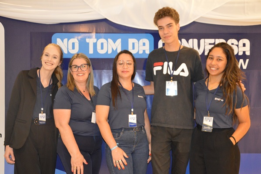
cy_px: 87
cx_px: 130
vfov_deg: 35.4
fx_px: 272
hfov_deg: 51.3
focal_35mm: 38
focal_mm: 25
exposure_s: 1/60
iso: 3200
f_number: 4
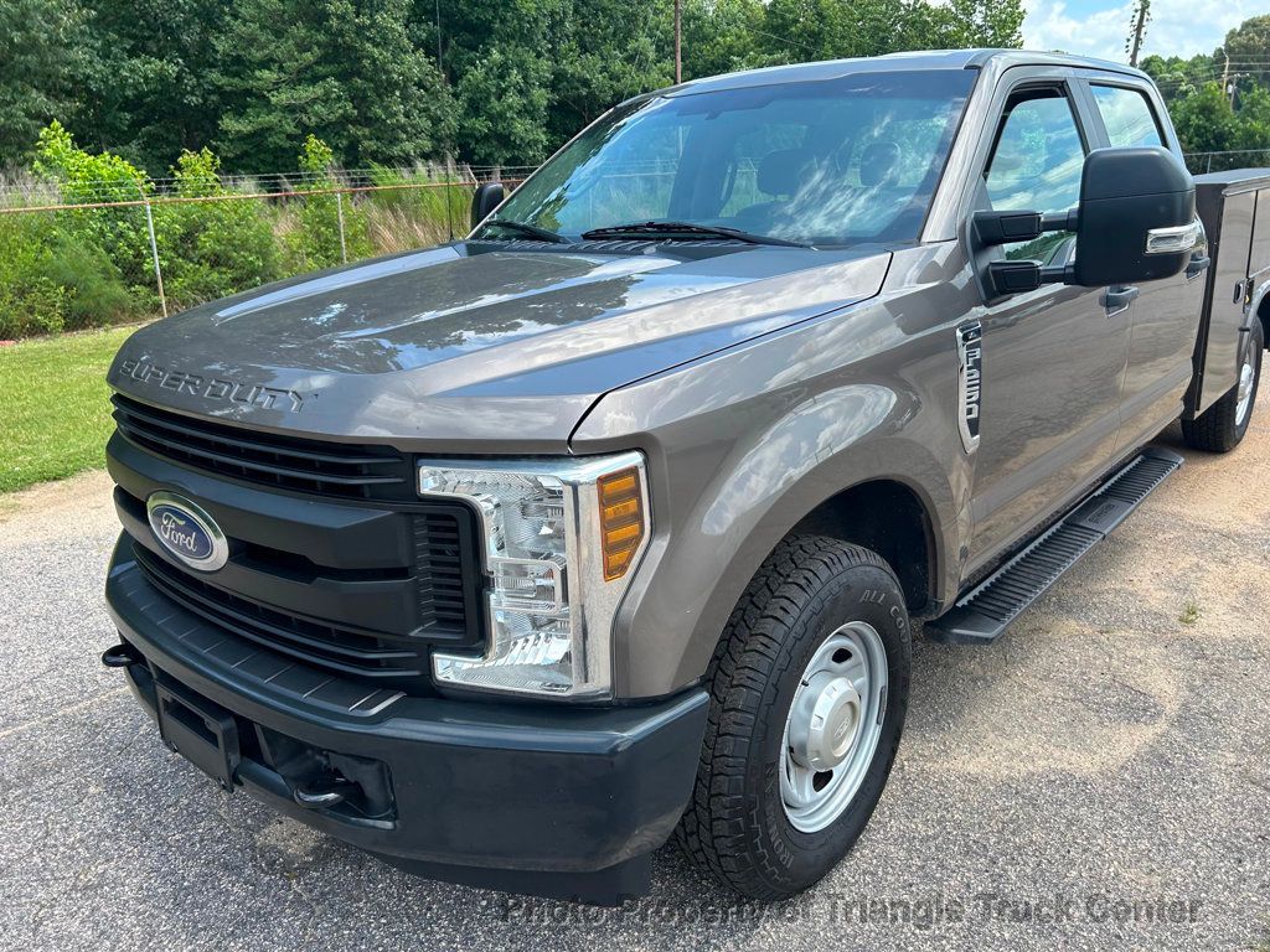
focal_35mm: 26
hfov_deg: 67.3
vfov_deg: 53.1
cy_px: 476
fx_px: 954
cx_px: 635
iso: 50
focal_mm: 5.7
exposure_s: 1/1252
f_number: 1.5
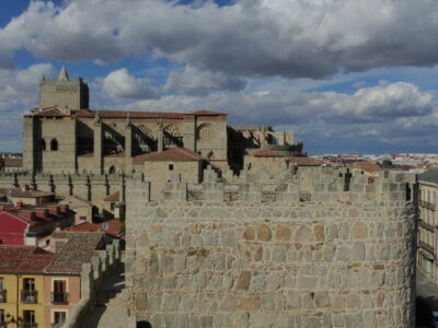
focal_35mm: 38
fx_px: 481
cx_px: 219
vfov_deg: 37.7
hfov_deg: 49.0
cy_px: 164
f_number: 8
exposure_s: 1/1600
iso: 200
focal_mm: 6.8
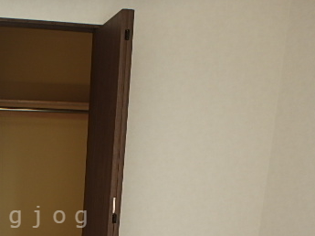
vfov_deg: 34.5
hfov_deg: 43.6
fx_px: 355
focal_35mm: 39
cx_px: 29
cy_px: 217
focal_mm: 3.7
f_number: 3.5
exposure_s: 1/125
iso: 125
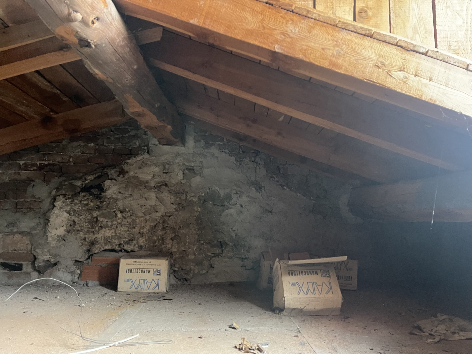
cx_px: 236
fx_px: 355
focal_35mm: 26
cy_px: 177
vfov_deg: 53.1
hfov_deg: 67.3
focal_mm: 5.1
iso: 800
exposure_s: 1/30
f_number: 1.6
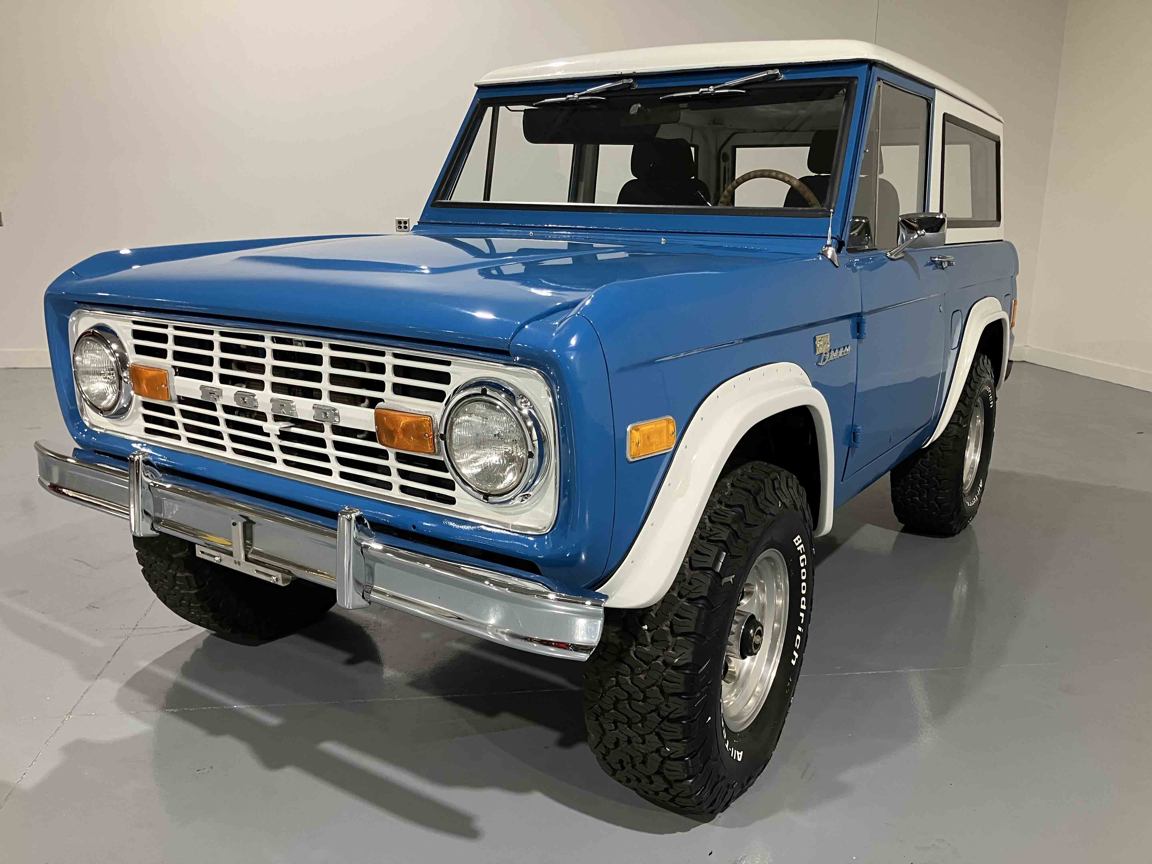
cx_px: 576
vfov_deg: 49.7
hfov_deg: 63.4
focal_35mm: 28
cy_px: 432
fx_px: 932
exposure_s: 1/60
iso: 160
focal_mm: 3.99
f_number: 1.8
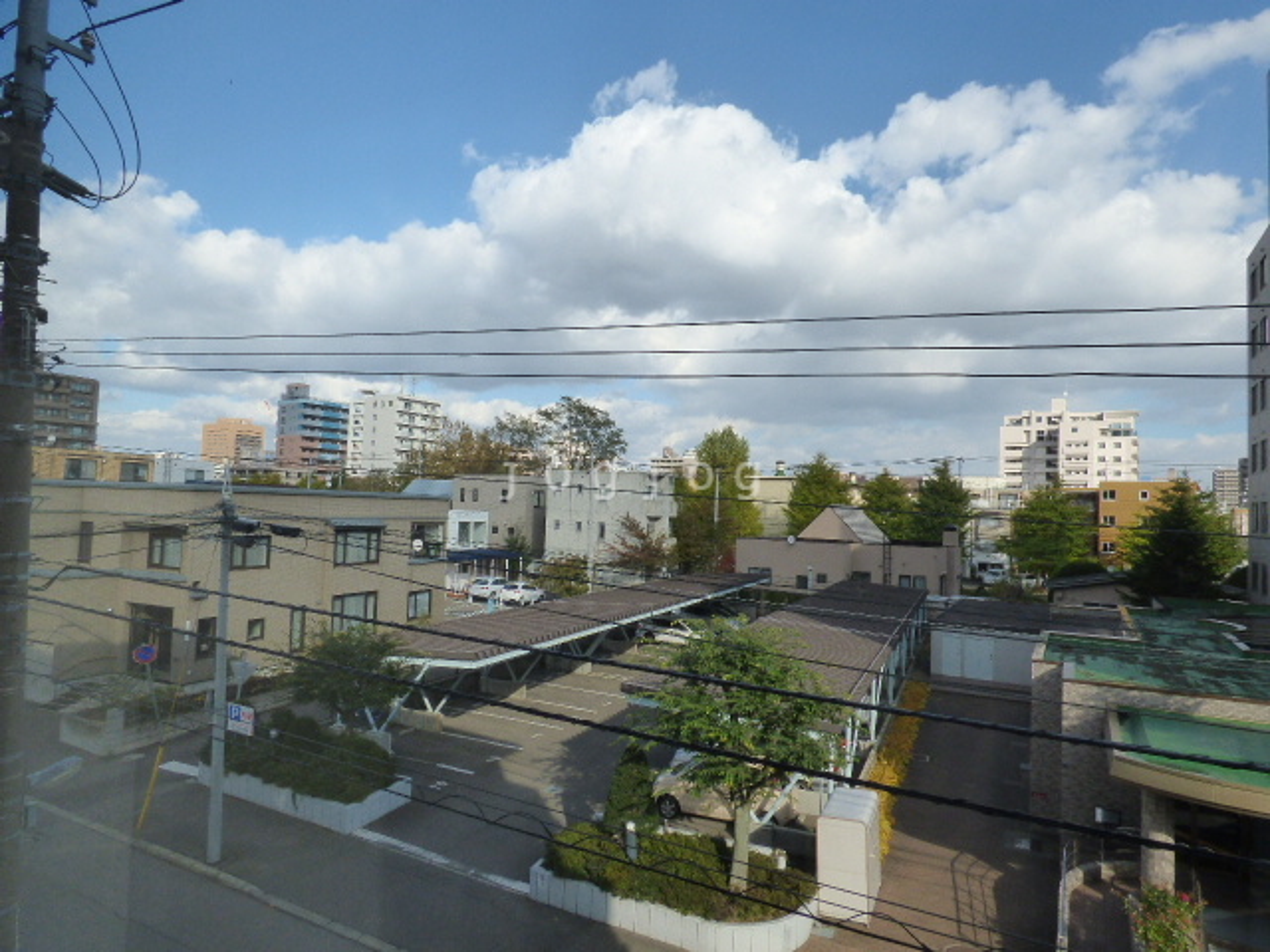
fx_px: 734
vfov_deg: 66.0
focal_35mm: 20
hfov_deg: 81.7
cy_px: 476
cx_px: 635
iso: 200
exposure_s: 1/800
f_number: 4.5
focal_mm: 3.58
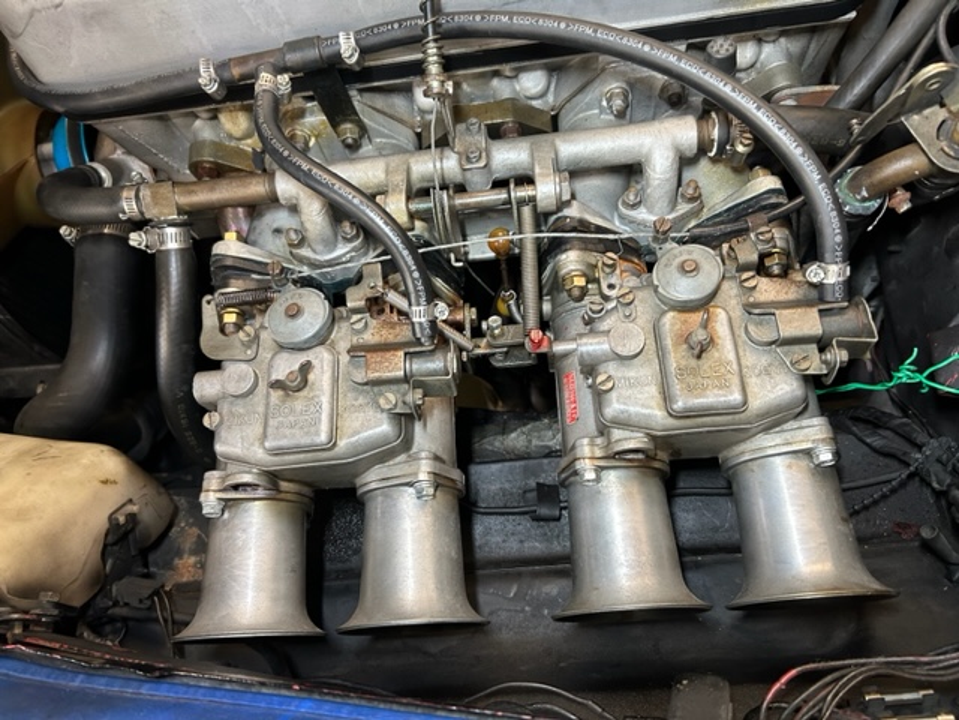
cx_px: 480
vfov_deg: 53.1
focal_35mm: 26
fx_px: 720
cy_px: 360
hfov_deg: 67.3
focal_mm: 5.7
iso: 200
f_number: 1.5
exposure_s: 1/60
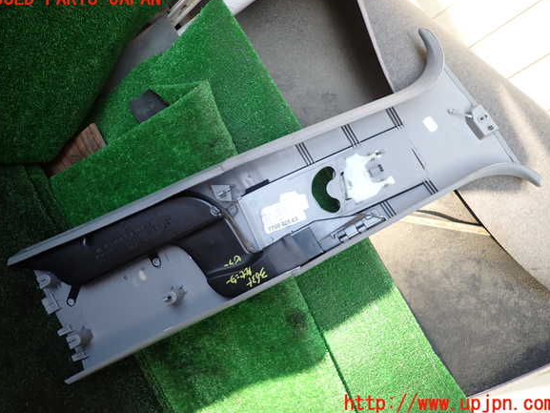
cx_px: 274
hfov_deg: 67.3
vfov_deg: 53.1
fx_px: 413
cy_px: 201
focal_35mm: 26
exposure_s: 1/100
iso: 100
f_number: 2
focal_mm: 4.5
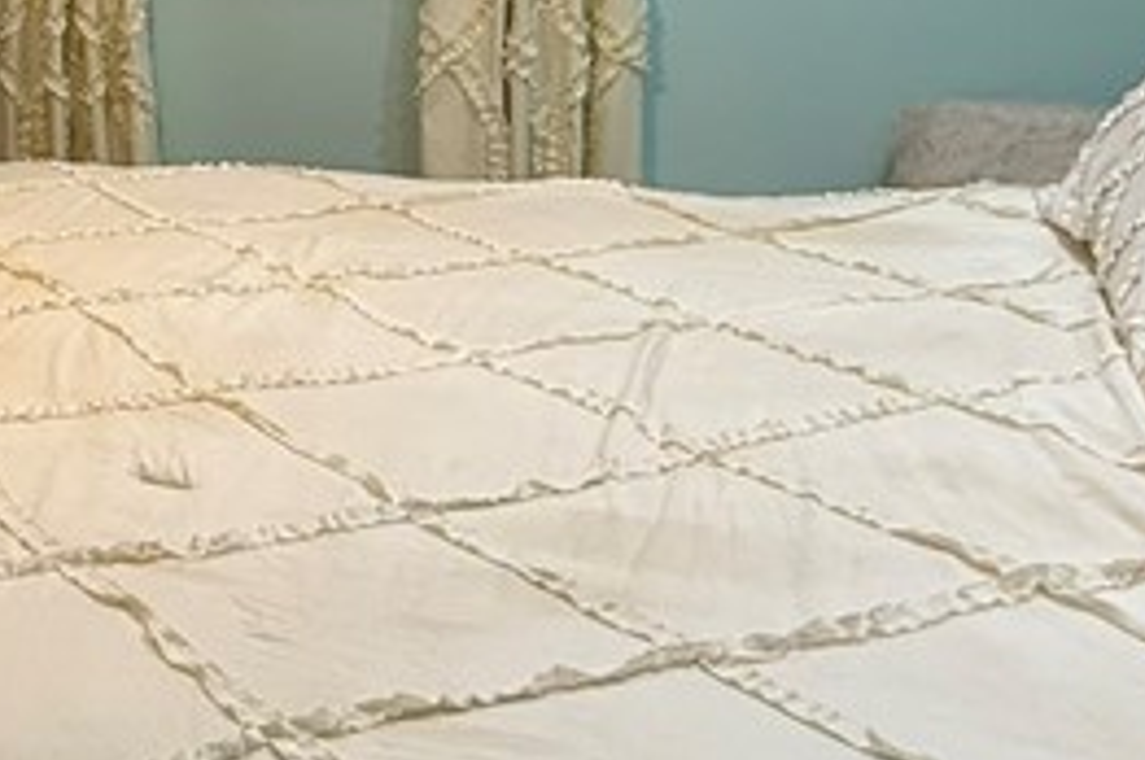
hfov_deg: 32.5
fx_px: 1811
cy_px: 35
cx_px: 17
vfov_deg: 22.9
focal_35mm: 57
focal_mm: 2.22
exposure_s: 1/120
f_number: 2.2
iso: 200
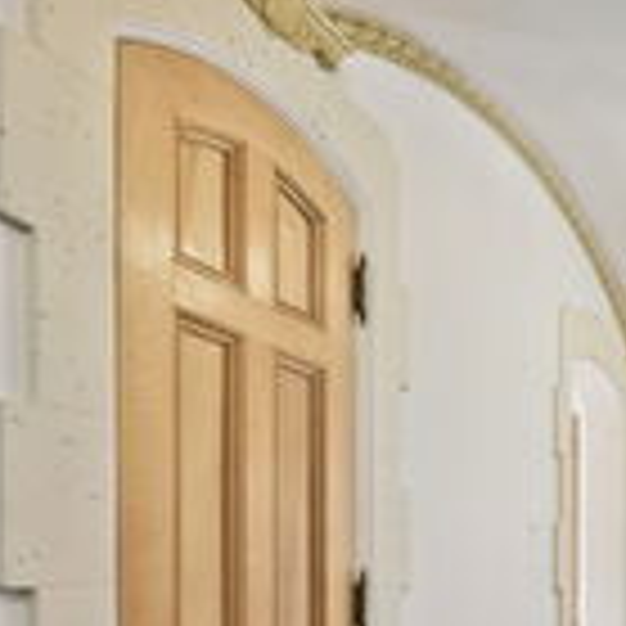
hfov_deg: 29.4
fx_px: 839
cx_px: 883
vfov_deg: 37.2
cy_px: 606
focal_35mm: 41
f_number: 10
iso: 100
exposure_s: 1/5
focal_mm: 14
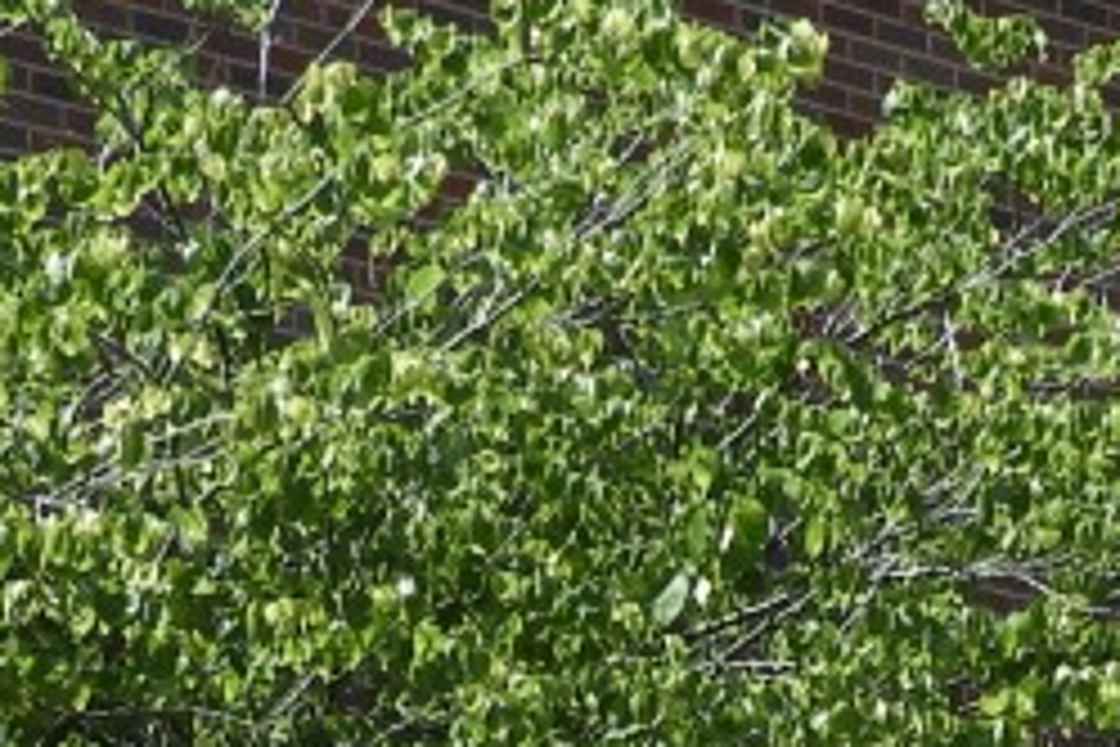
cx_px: 1403
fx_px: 7497
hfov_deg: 8.4
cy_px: 2160
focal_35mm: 241
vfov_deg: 5.4
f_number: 3.8
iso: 100
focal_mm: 7.2
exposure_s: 1/640
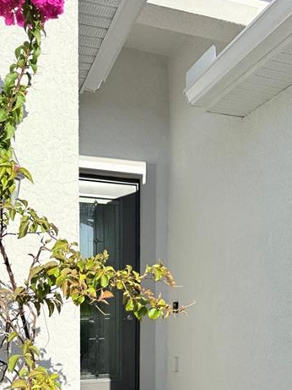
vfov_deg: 44.2
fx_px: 450
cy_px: 319
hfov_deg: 35.9
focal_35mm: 40
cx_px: 170
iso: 80
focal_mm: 6.76
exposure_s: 1/4167
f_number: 1.78
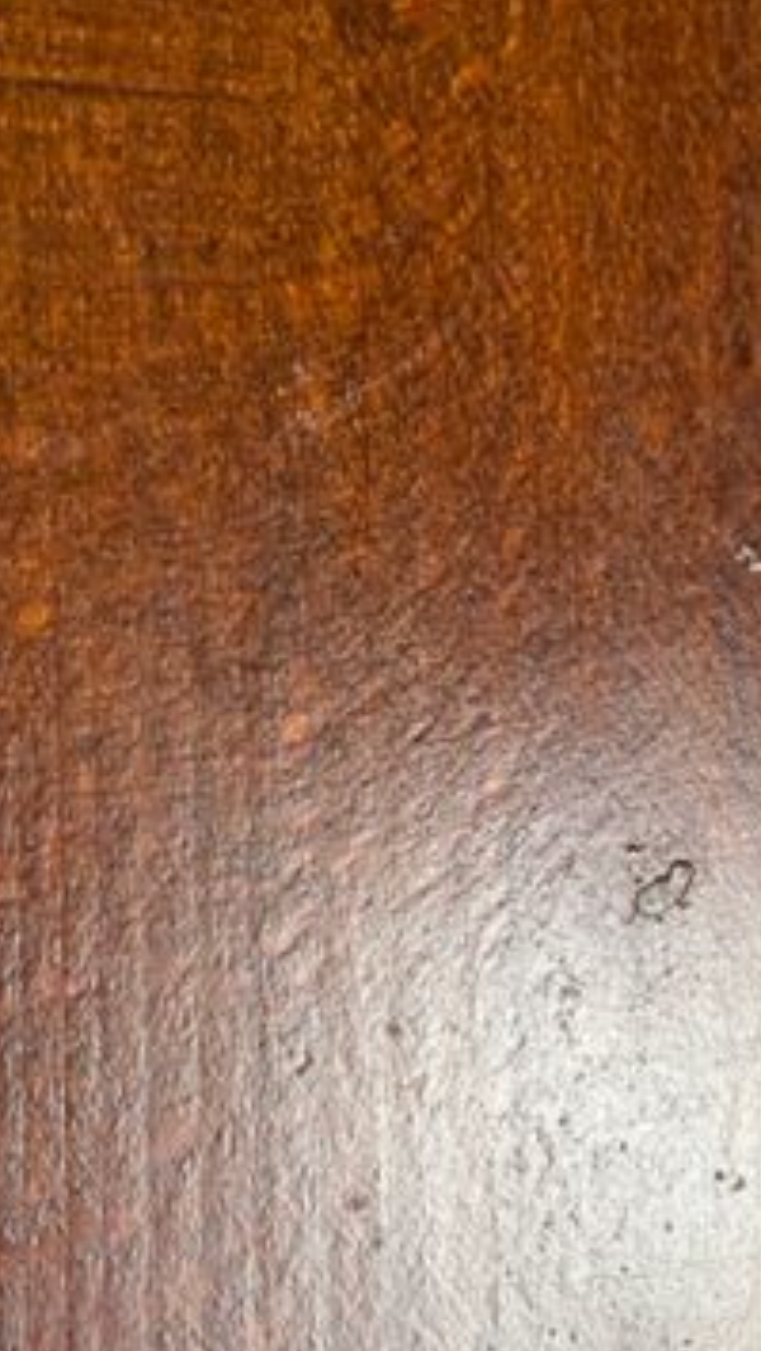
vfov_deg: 40.1
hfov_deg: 23.4
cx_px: 502
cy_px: 894
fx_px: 1827
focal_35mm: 51
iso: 160
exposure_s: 1/60
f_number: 1.6
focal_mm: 4.2
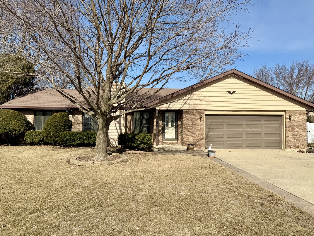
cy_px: 118
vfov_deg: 56.8
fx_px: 218
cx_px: 157
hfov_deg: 71.6
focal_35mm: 24
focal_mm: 6.76
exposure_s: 1/5714
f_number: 1.78
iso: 80
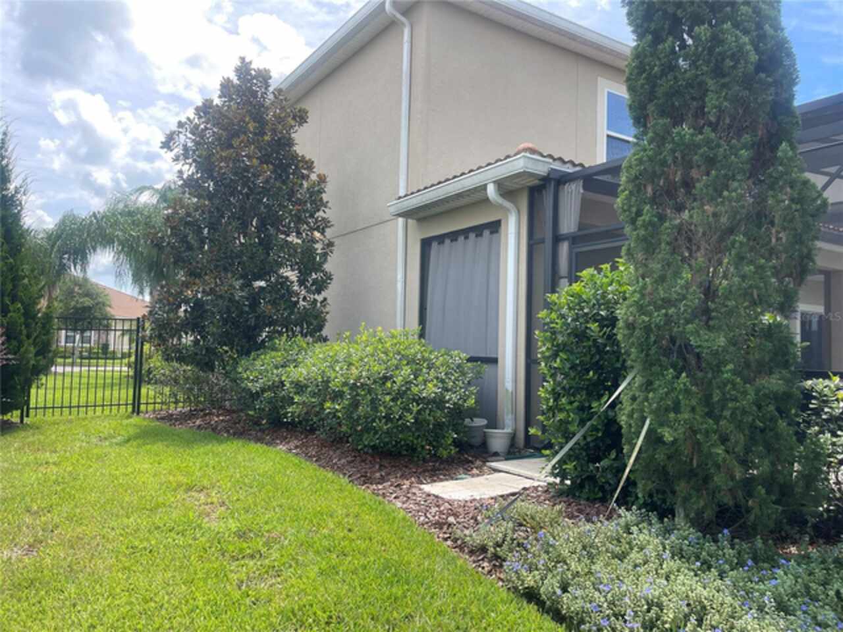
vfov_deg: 54.9
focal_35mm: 25
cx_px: 422
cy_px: 316
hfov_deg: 69.4
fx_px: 609
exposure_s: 1/855
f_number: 1.6
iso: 32
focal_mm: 5.1
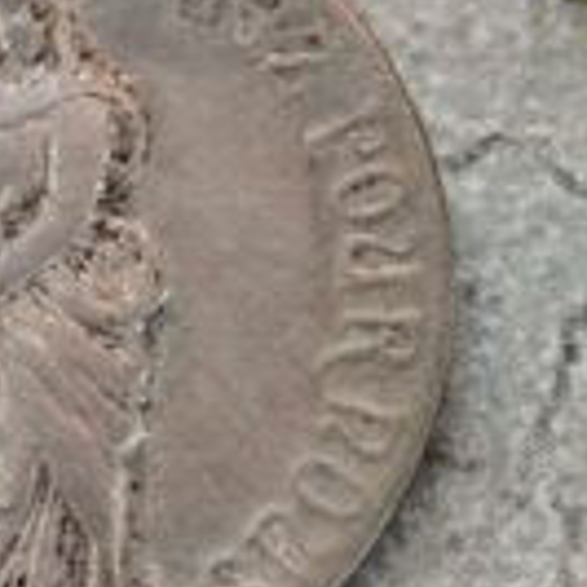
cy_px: 291
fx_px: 4739
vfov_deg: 7.1
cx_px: 124
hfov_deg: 7.1
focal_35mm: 247
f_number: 1.65
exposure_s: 1/25
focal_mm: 6.19
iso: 320
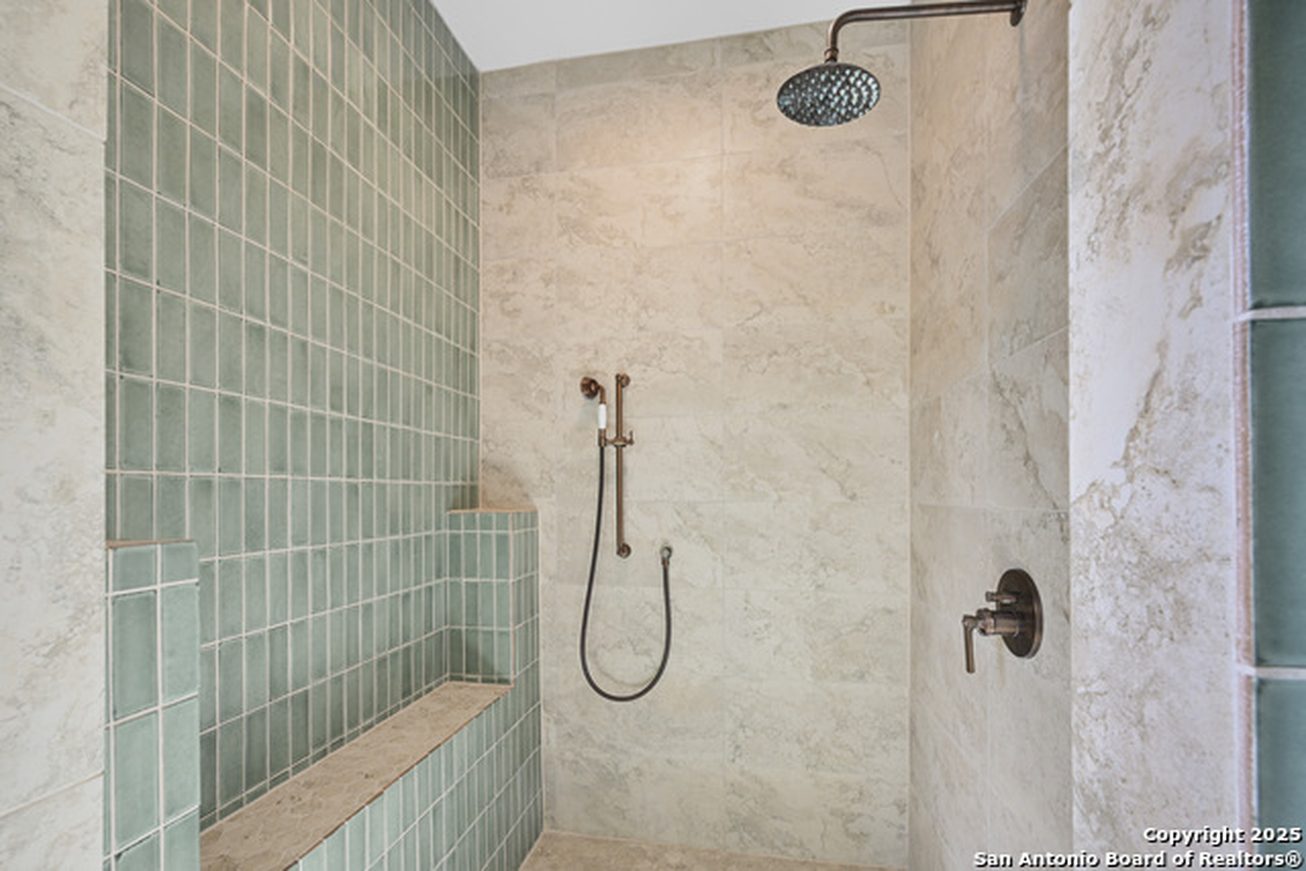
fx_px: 508
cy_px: 436
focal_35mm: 14
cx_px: 653
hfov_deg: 104.2
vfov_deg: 81.2
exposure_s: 1/25
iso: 250
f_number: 10
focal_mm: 14
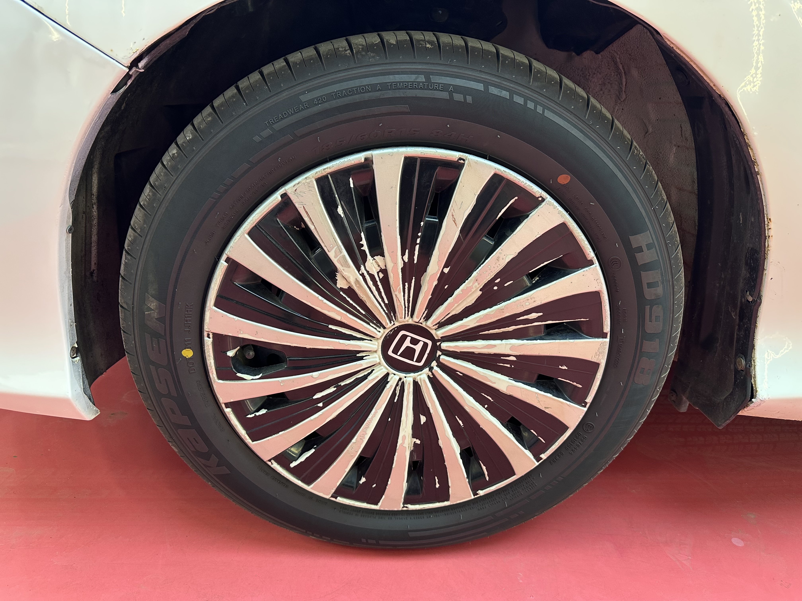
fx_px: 556
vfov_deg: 56.8
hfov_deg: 71.6
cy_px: 300
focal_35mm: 24
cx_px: 401
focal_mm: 6.86
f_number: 1.78
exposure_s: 1/50
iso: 200
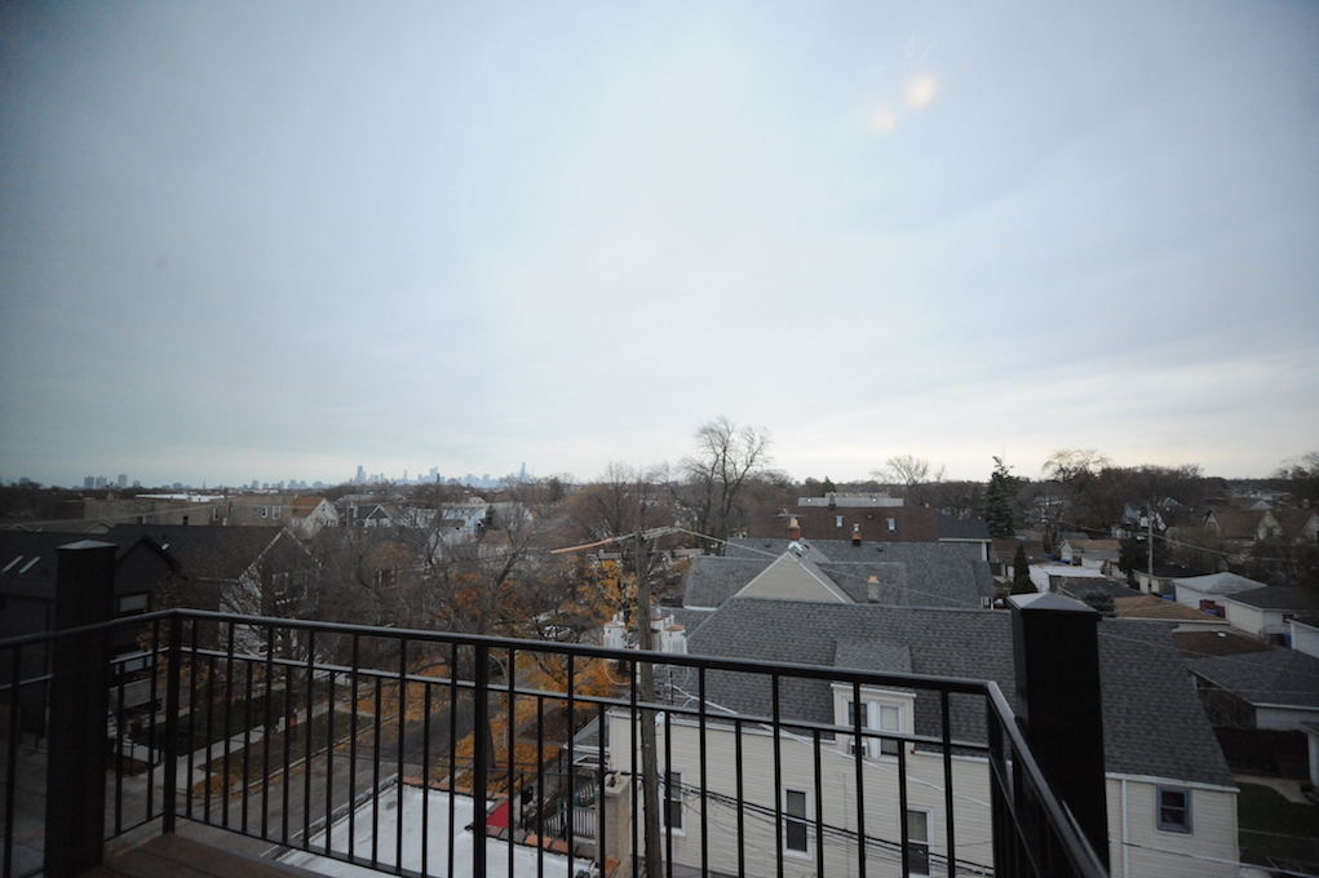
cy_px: 439
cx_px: 660
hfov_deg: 96.8
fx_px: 586
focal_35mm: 16
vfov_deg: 73.7
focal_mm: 16
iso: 6400
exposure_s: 1/6400
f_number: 4
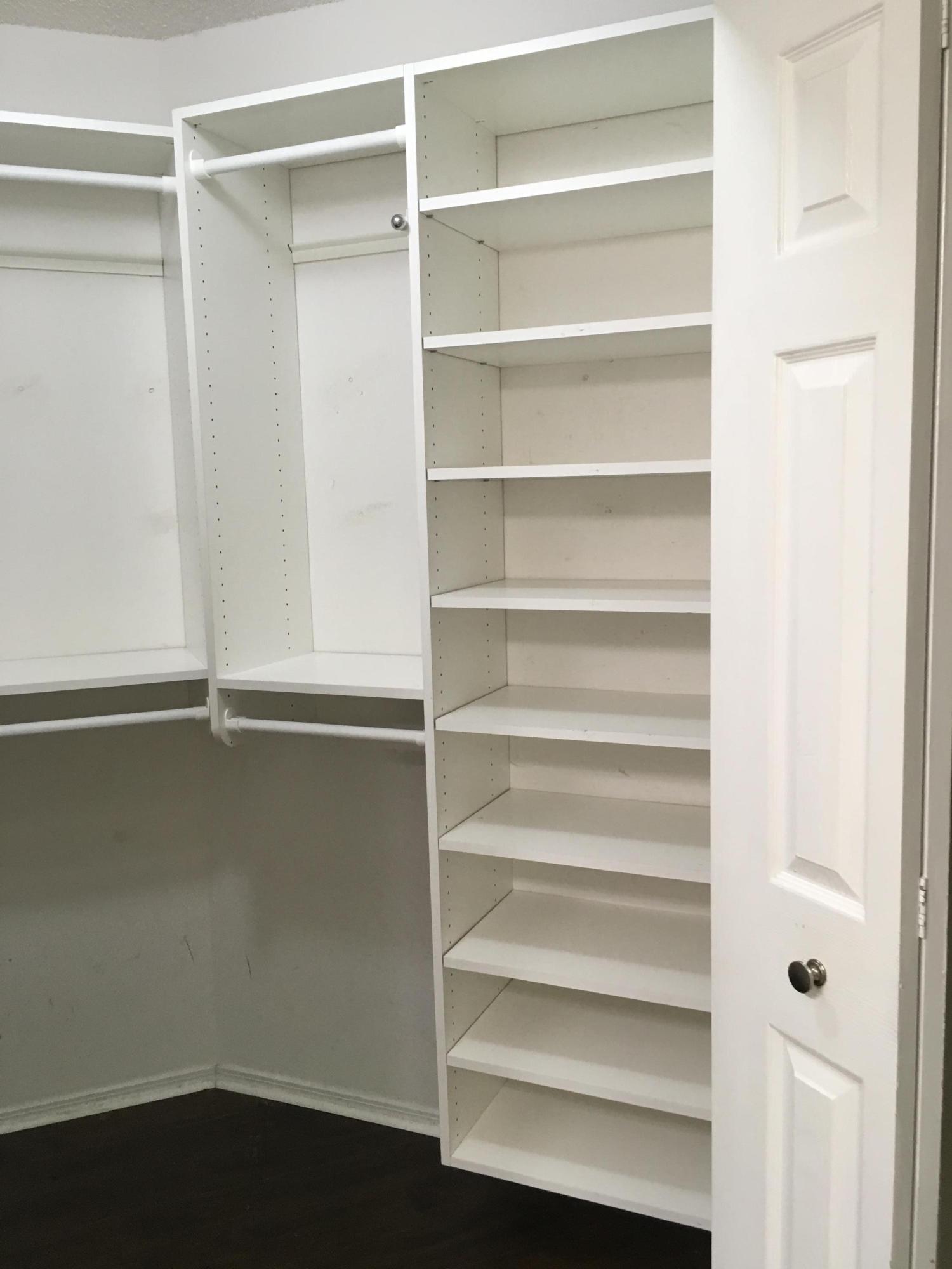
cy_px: 634
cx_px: 476
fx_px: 1063
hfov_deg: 48.2
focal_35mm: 29
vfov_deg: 61.7
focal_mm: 4.15
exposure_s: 1/30
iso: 80
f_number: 2.2
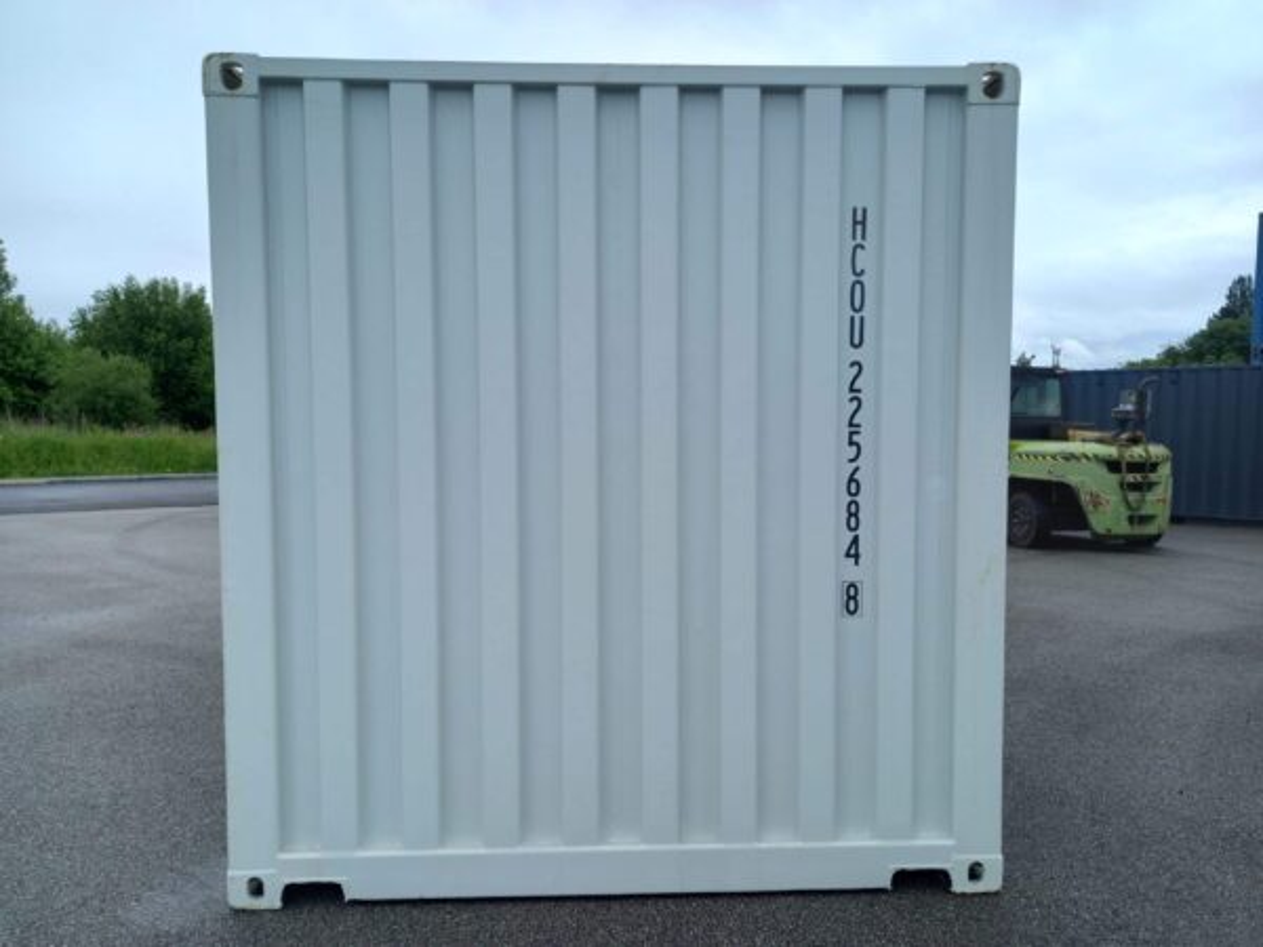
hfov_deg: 69.4
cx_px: 632
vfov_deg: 54.9
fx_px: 912
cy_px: 474
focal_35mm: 25
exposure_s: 1/410
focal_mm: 4.6
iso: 25
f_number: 2
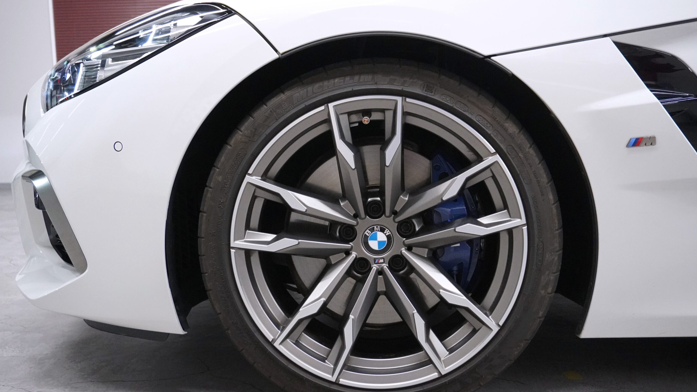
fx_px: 731
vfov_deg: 30.0
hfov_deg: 51.0
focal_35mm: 40
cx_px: 348
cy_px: 205
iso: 4000
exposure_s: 1/160
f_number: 4.5
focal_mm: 25
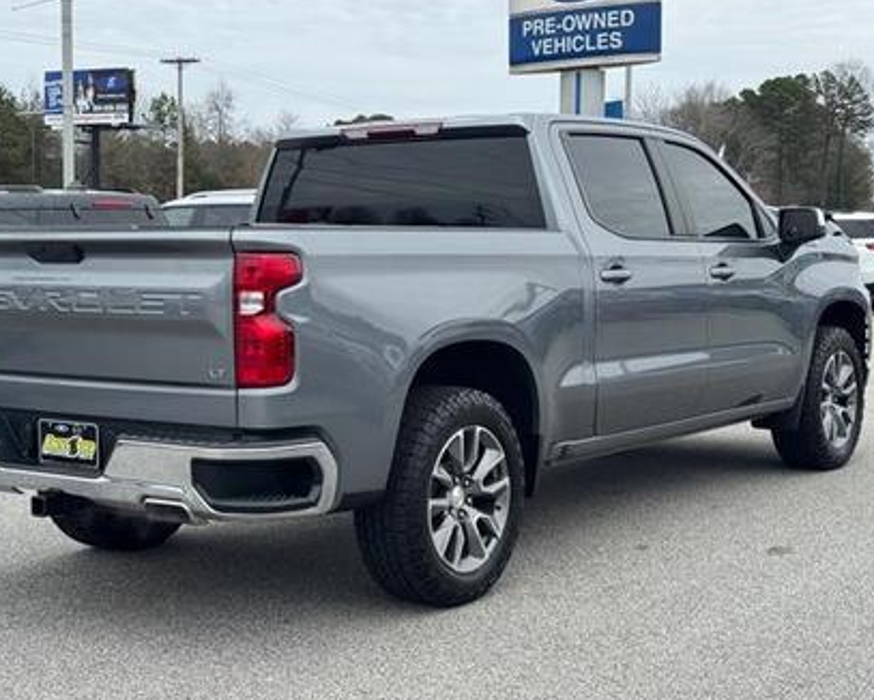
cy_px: 348
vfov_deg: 26.3
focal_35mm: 58
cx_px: 378
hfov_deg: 32.4
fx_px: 1501
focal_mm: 6.76
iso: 64
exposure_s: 1/1133
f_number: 1.78
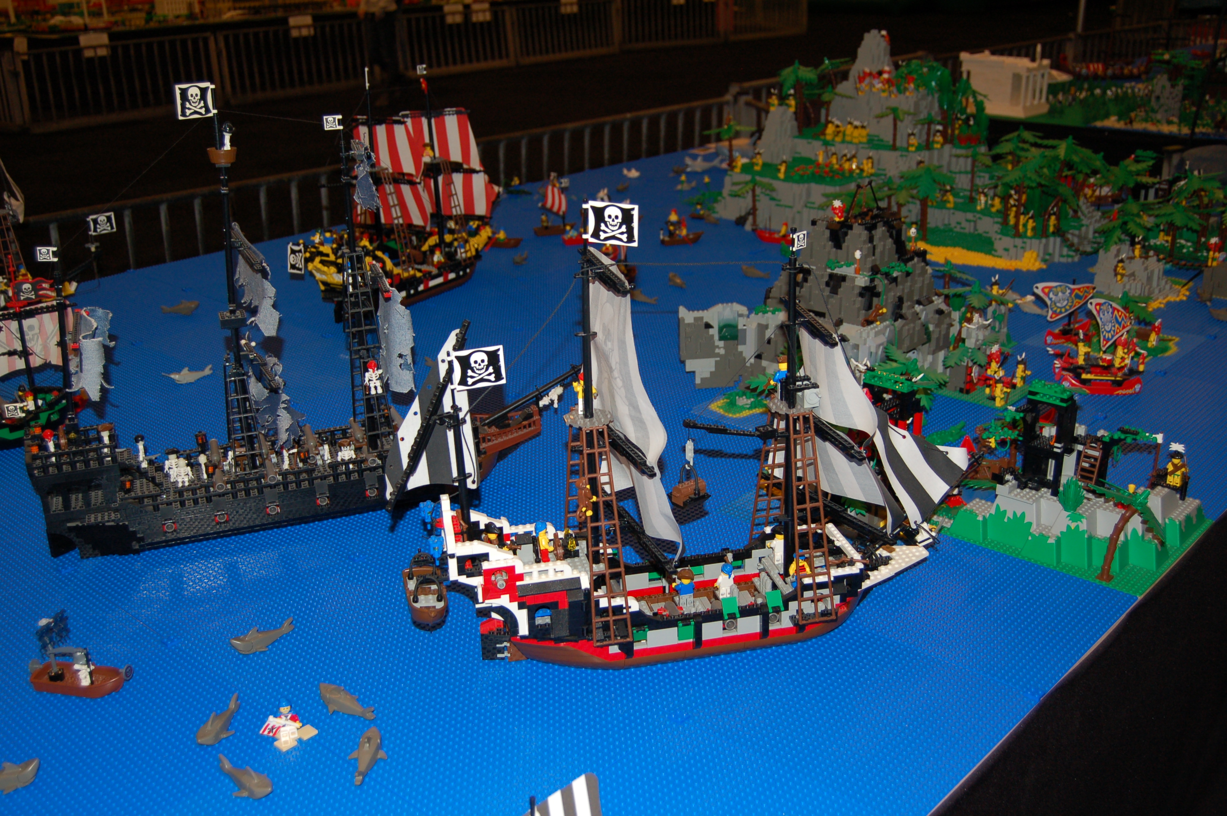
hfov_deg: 53.2
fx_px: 1226
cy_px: 408
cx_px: 614
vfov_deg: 36.8
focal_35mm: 36
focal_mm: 24
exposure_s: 1/60
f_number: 4
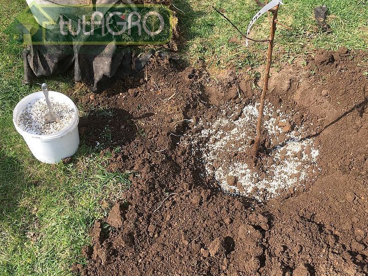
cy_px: 138
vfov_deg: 48.2
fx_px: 308
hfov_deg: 61.7
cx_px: 184
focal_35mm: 29
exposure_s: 1/746
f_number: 2.2
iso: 25
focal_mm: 4.15
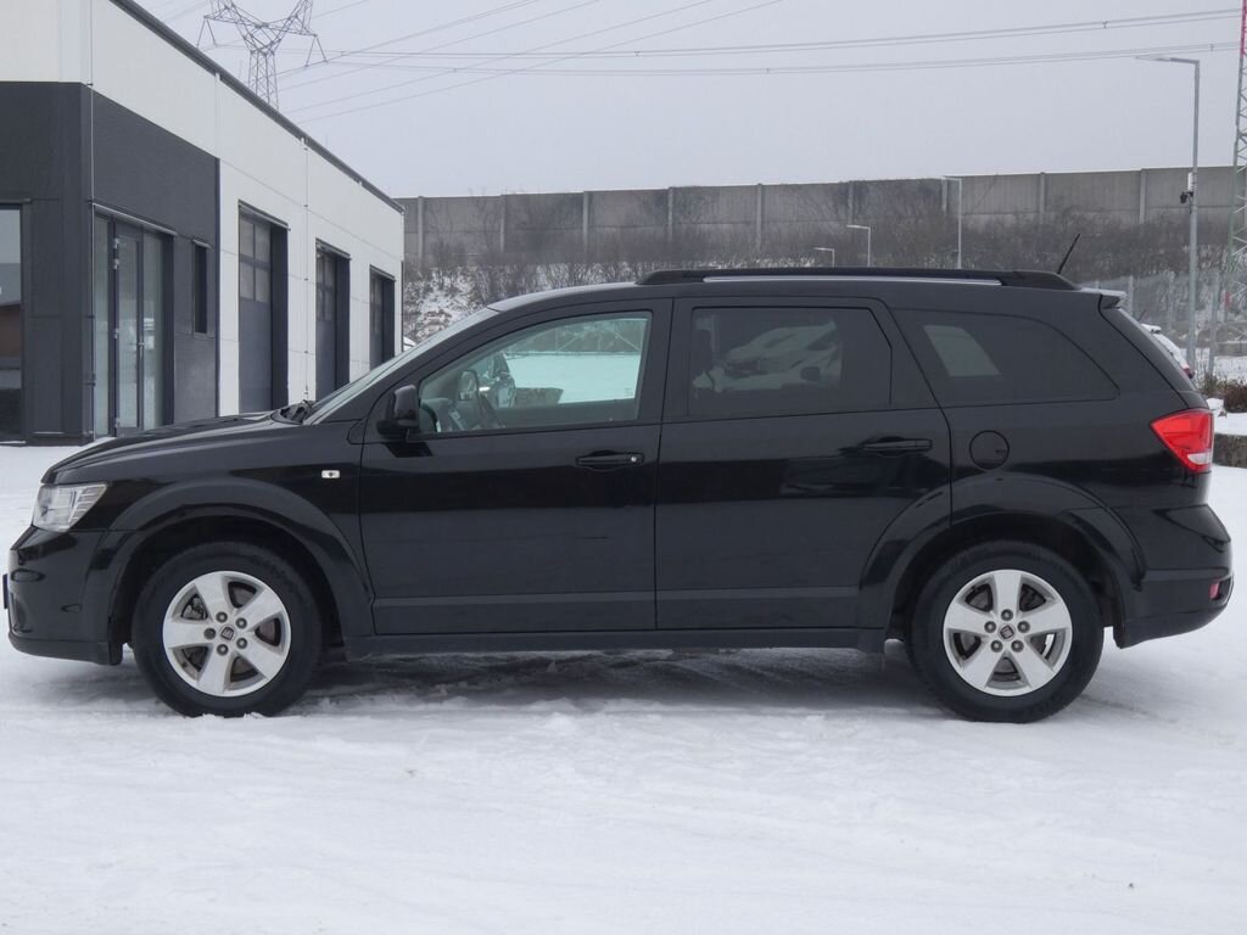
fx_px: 1801
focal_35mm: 50
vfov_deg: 29.1
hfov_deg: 38.2
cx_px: 624
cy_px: 468
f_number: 5.6
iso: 100
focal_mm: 9
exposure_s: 1/80
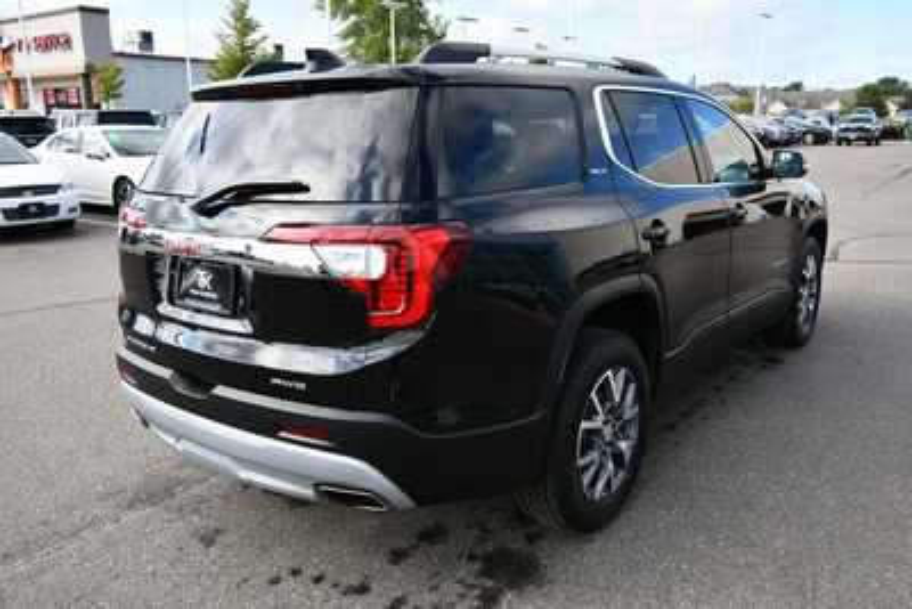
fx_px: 760
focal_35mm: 30
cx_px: 456
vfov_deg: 43.6
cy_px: 304
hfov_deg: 61.9
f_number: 6.3
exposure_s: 1/250
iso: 200
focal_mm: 20
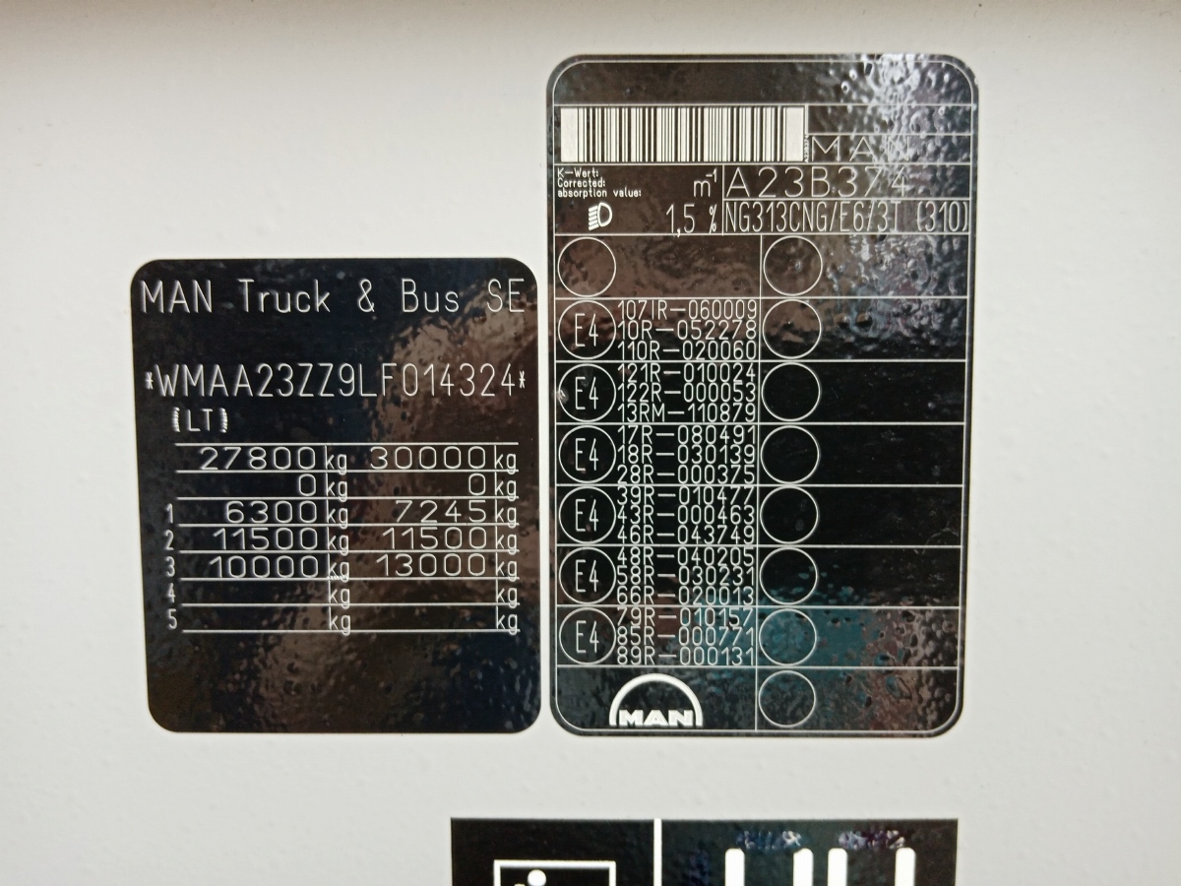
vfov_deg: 53.1
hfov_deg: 67.3
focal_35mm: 26
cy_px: 443
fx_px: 887
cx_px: 590
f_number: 1.8
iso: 115
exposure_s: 1/50
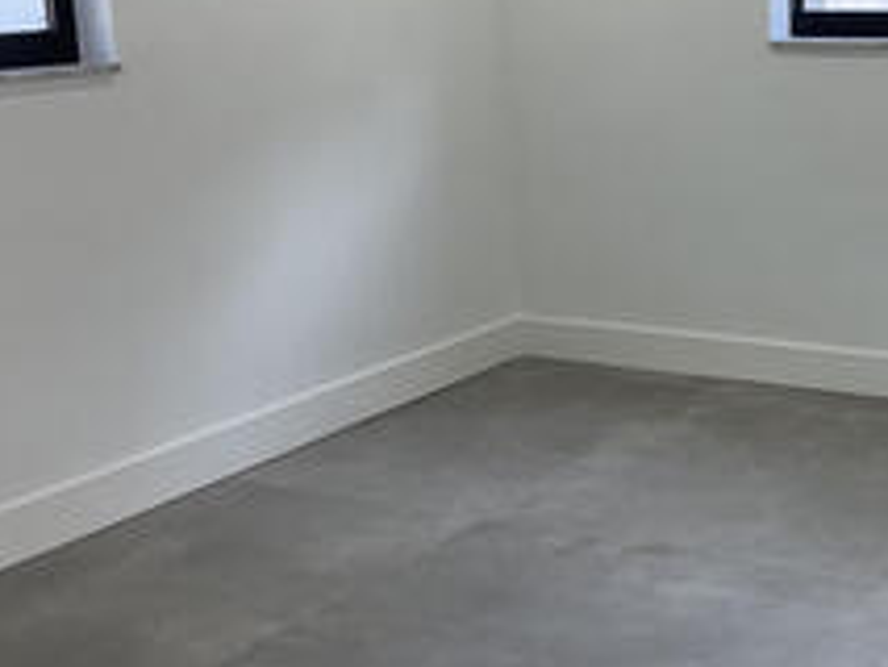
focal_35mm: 45
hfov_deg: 39.3
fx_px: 1155
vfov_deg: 32.1
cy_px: 267
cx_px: 788
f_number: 1.78
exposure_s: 1/120
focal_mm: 6.76
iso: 100
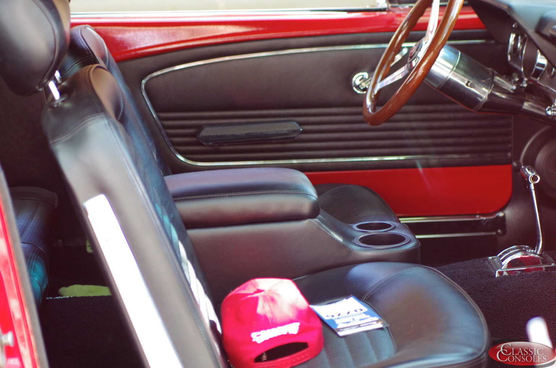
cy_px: 184
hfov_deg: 19.5
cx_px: 278
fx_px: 1618
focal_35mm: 105
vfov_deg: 13.0
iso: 1600
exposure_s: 1/100
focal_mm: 70
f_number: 2.8
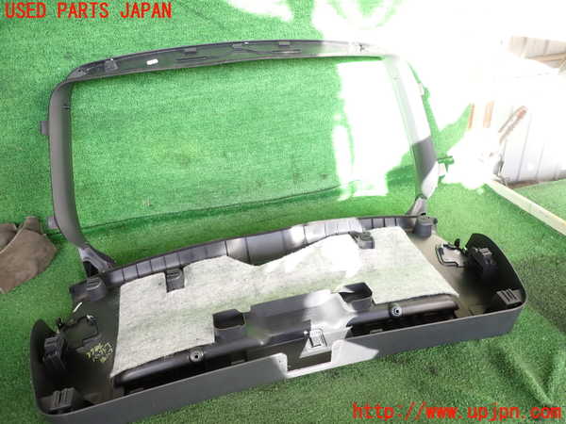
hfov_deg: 69.4
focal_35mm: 25
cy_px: 212
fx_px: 409
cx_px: 283
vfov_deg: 54.9
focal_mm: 4.5
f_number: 2
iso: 100
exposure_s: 1/100
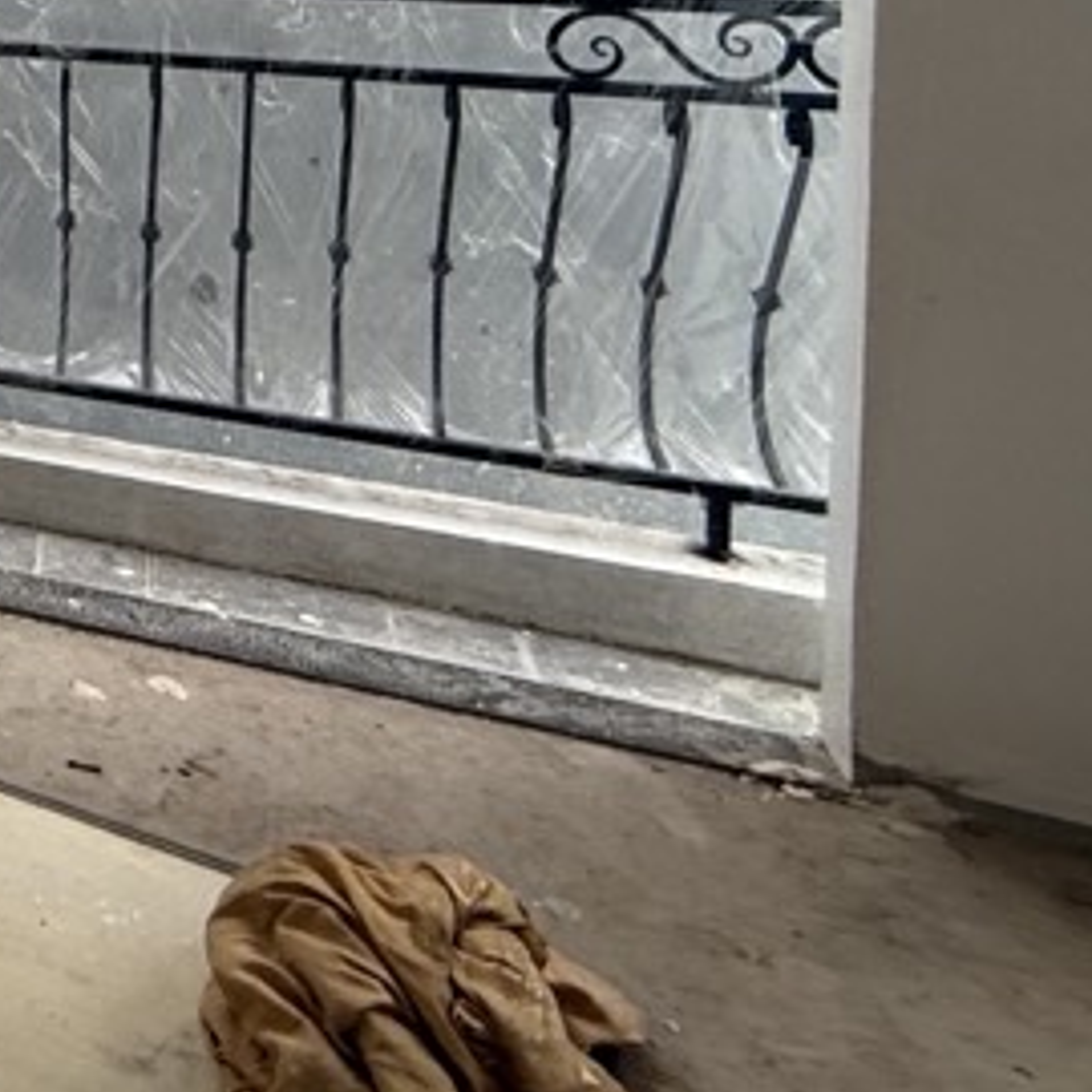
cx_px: -837
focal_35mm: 47
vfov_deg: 31.2
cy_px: -166
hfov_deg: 22.5
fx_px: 1677
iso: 64
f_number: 2.2
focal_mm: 2.22
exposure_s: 1/176
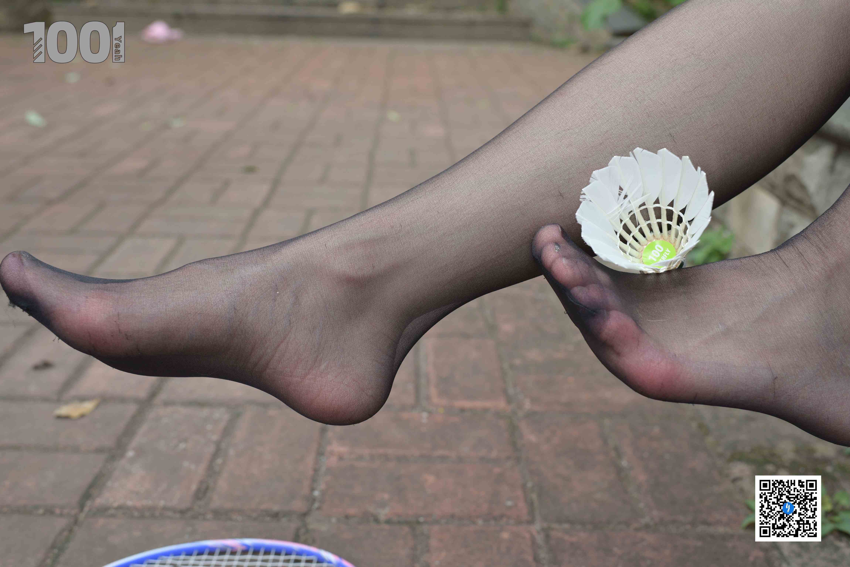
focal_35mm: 35
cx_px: 425
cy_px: 284
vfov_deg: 37.9
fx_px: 826
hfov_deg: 54.4
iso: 200
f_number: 5.6
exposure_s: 1/320
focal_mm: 35
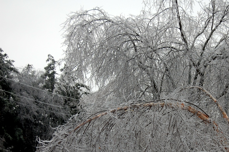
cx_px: 170
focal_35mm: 85
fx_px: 540
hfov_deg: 23.7
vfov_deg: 16.0
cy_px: 110
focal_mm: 38
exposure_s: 1/125
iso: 200
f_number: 5.6
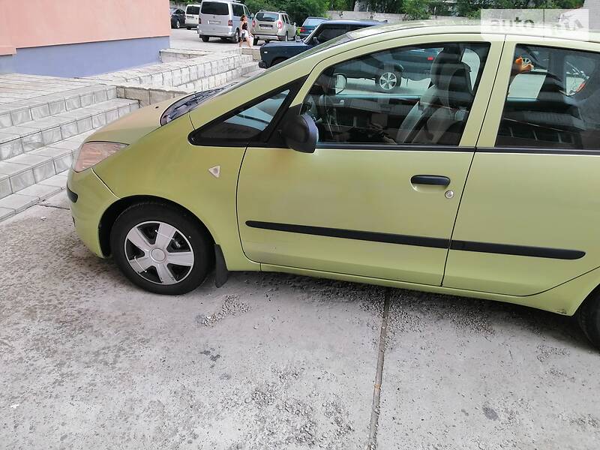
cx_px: 300
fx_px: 451
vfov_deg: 53.1
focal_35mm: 26
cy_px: 225
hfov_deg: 67.3
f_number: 2.2
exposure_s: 1/100
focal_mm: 3.8
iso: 64
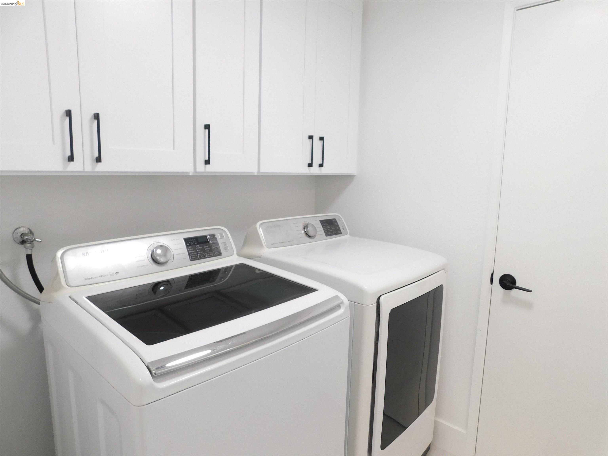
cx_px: 304
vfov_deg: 58.9
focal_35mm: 23
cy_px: 228
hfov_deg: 73.9
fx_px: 404
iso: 140
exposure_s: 1/30
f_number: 3
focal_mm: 4
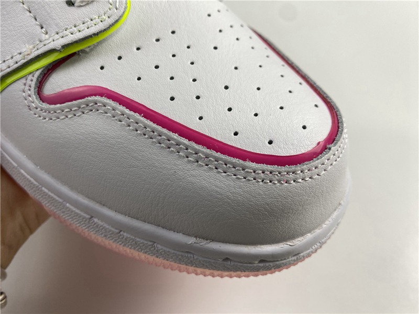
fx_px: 315
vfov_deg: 53.1
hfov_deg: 67.3
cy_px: 157
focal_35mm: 26
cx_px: 210
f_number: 1.8
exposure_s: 1/100
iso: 40
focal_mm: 4.25
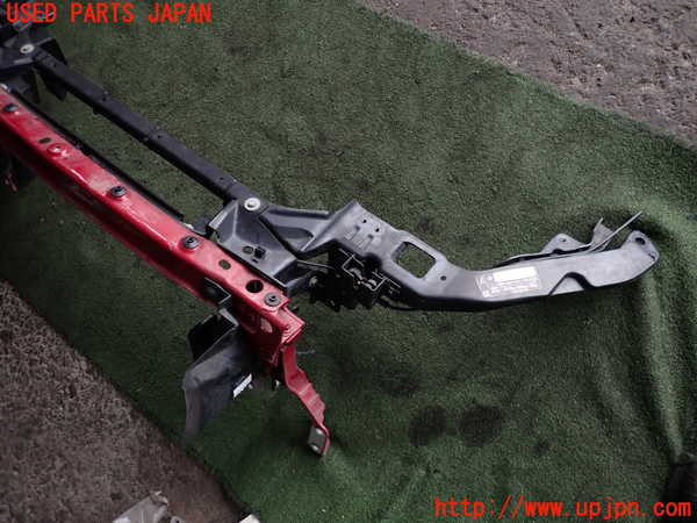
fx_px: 503
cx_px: 348
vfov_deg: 54.9
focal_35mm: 25
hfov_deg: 69.4
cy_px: 262
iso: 125
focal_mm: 4.5
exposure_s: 1/60
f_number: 2
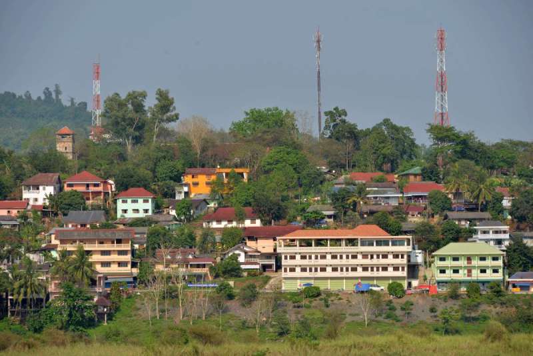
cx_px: 266
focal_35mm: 200
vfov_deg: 6.9
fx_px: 2962
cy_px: 178
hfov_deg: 10.3
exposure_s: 1/250
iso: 100
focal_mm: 200
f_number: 8
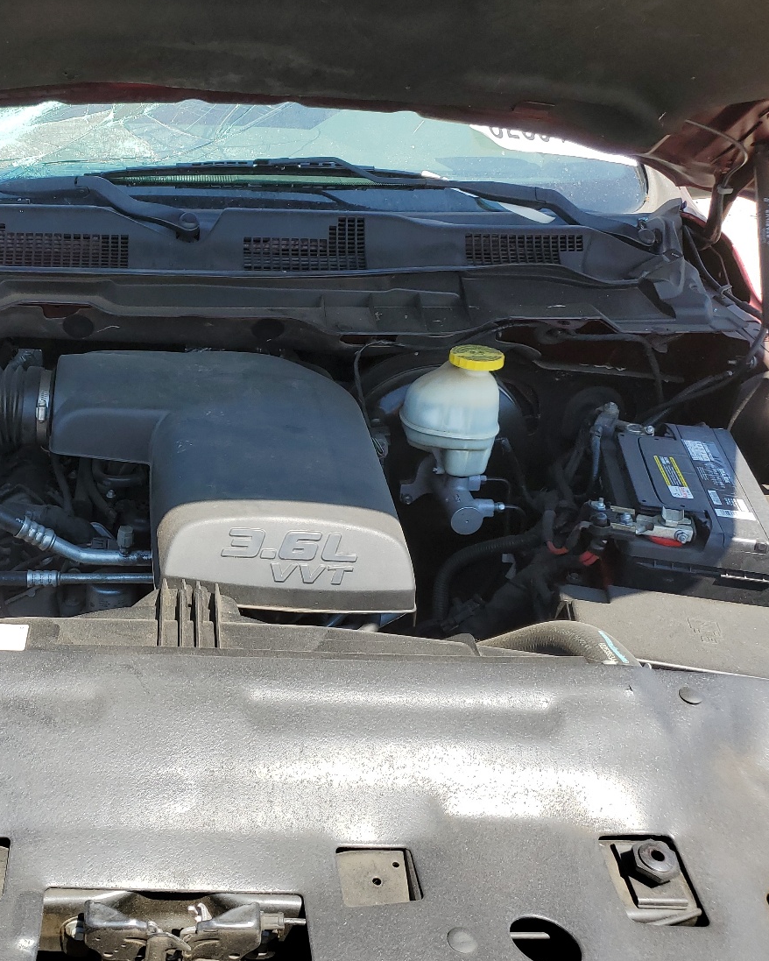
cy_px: 474
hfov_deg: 38.9
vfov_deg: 49.1
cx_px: 173
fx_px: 1052
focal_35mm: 37
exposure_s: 1/1111
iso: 50
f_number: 1.5
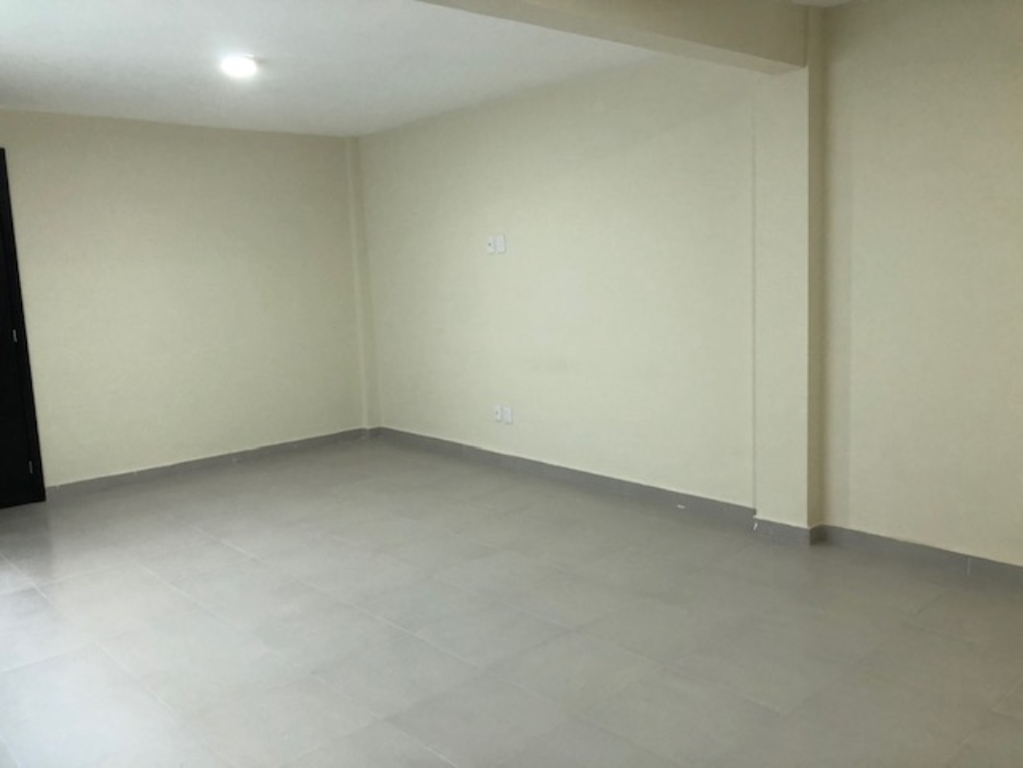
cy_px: 384
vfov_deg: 49.8
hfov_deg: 63.4
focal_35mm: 28
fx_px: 828
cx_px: 512
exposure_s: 1/17
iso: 40
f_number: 1.8
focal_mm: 3.99
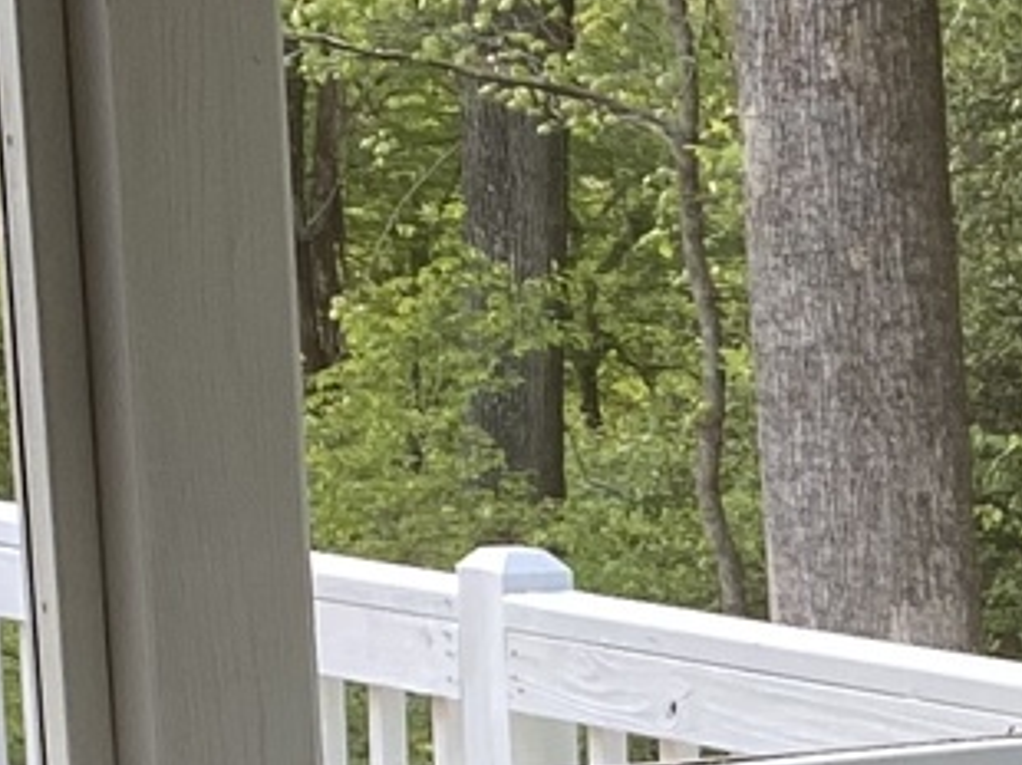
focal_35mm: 168
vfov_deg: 8.4
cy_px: 1556
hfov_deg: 10.7
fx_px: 4956
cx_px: 2103
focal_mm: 4.25
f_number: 1.8
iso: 100
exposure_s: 1/120
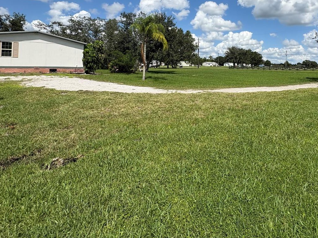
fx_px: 202
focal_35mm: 22
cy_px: 61
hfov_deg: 75.1
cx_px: 198
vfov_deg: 58.1
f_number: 2.2
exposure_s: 1/3106
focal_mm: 2.22
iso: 50
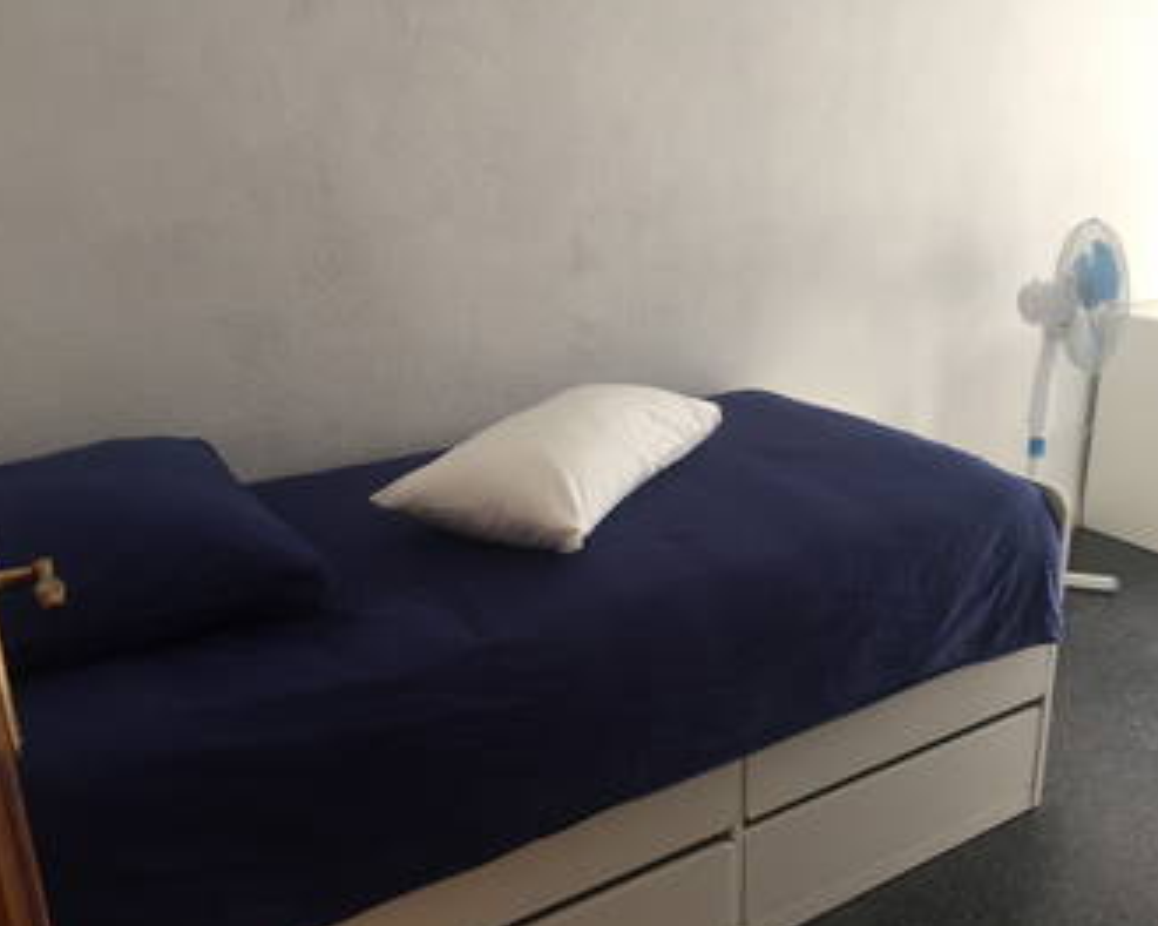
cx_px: 609
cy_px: 465
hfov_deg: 57.2
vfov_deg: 47.1
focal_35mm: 31
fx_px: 1062
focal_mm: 4.15
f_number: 2.2
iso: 100
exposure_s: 1/33
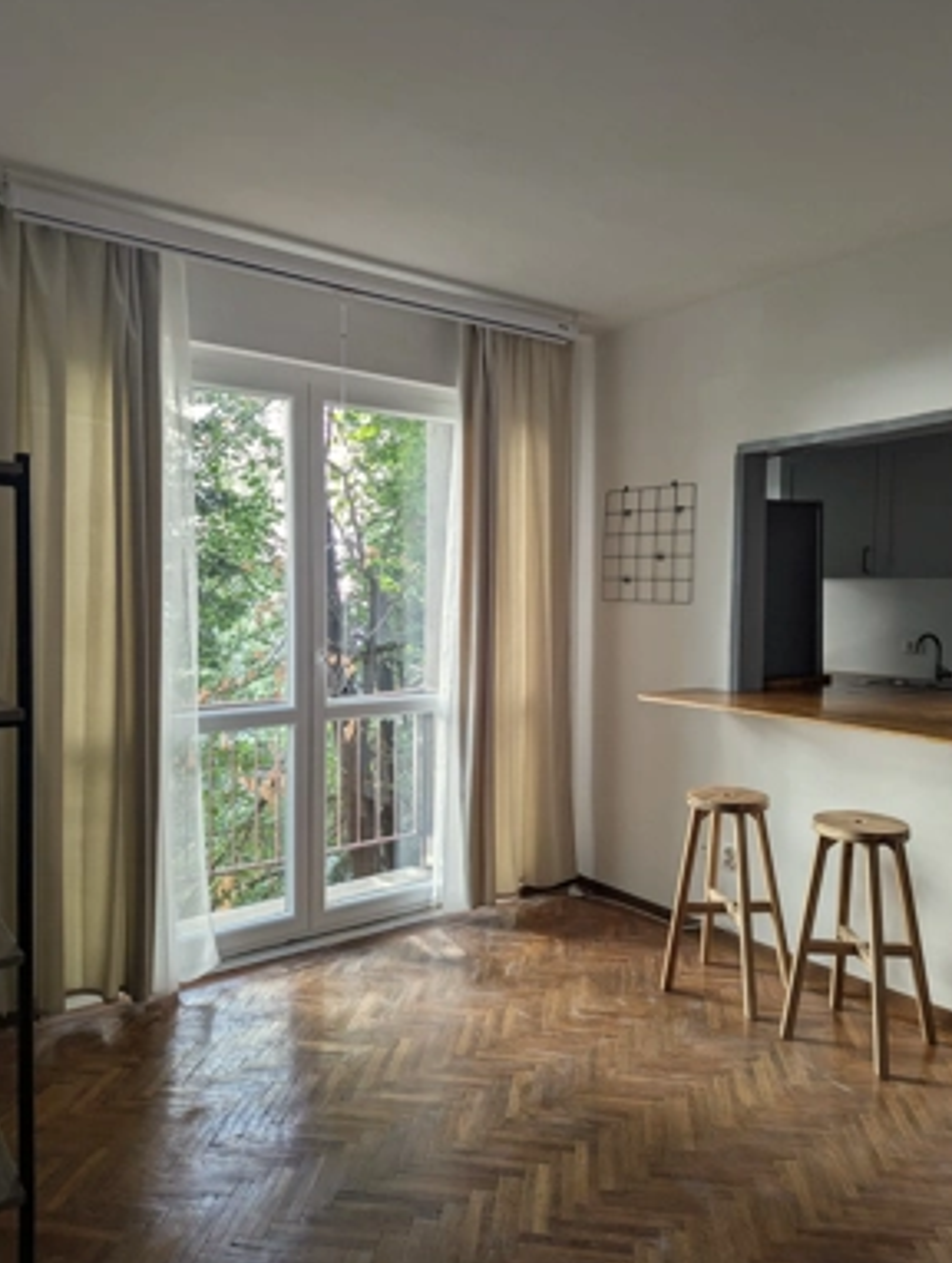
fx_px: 914
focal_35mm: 25
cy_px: 635
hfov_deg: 55.0
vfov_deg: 69.3
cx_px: 466
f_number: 1.85
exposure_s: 1/29.5
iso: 47
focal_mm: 6.81
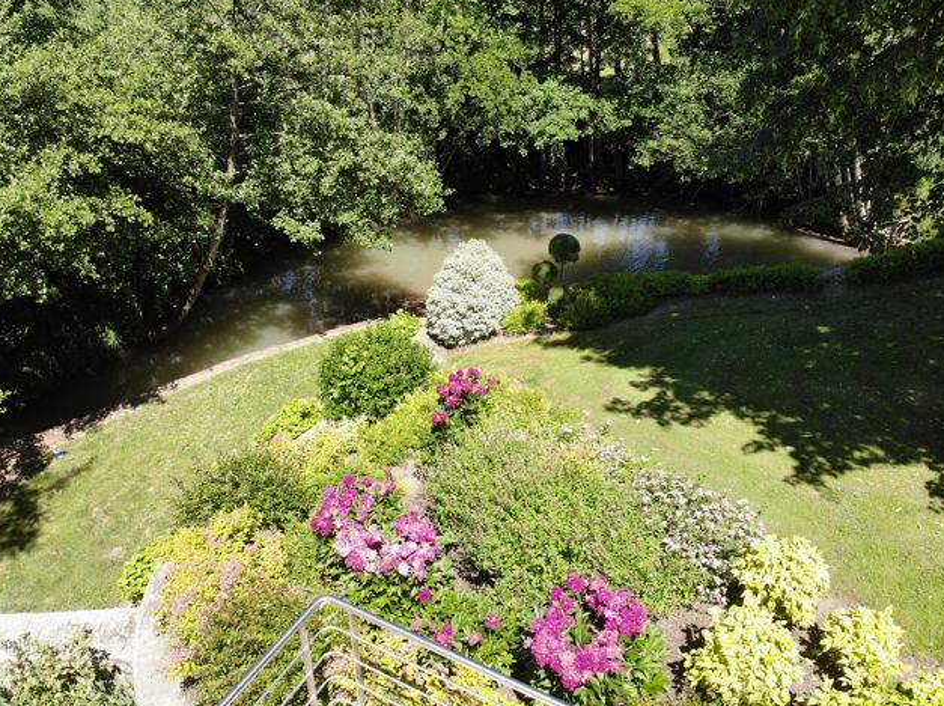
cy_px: 310
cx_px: 483
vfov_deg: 51.2
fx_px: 736
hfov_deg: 65.4
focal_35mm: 27
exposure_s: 1/462
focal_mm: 4.5
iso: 102
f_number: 2.8
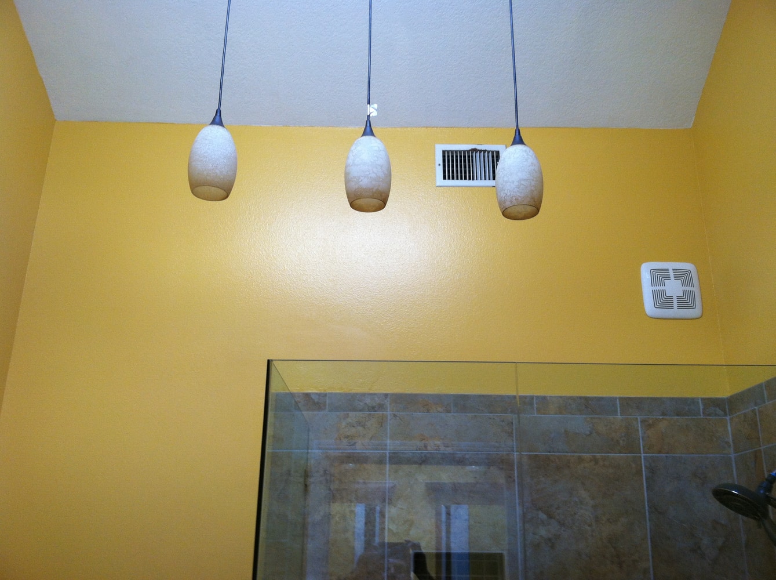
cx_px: 388
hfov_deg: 52.7
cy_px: 290
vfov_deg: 40.6
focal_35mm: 35
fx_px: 783
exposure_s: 1/30
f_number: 2.8
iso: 80
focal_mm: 3.85
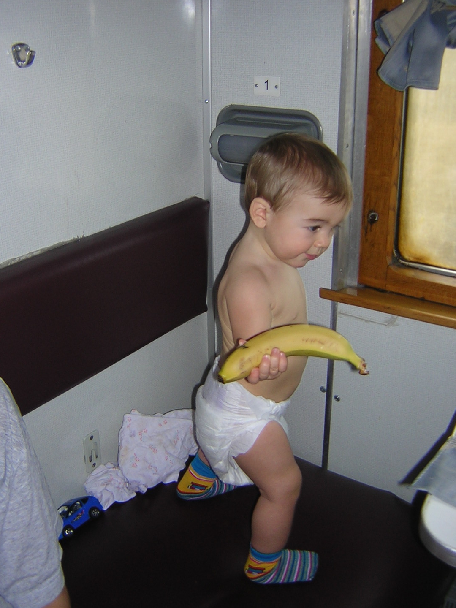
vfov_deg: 46.8
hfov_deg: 36.0
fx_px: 703
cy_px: 306
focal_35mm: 40
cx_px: 228
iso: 100
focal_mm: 4.7
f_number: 2.6
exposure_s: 1/60.1
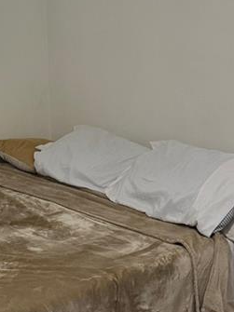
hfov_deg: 15.9
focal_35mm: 86
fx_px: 776
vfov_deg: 22.1
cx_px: -106
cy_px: 13
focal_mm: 6.76
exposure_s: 1/60
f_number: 1.78
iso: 320
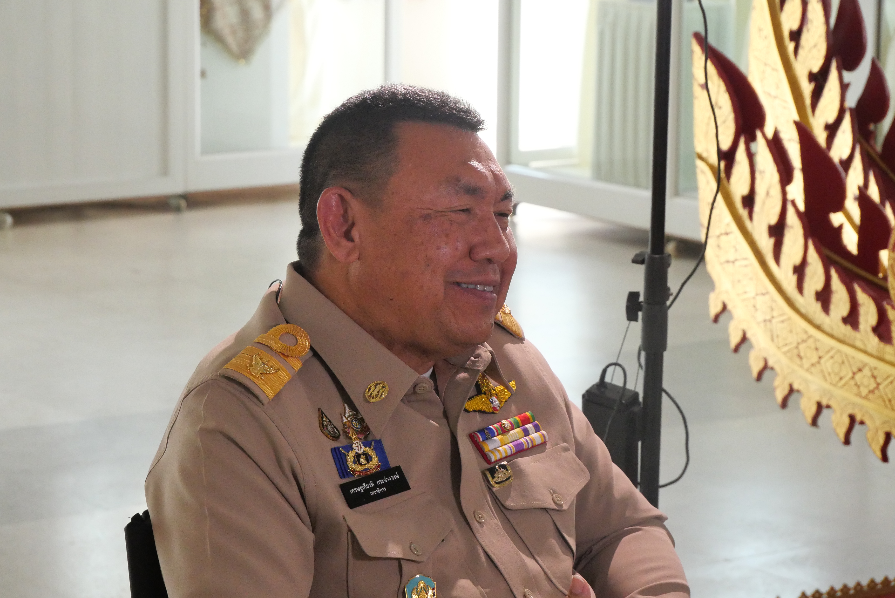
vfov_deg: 11.1
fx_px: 3085
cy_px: 299
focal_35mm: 124
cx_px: 448
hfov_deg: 16.5
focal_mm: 60
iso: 3200
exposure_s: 1/400
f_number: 7.1
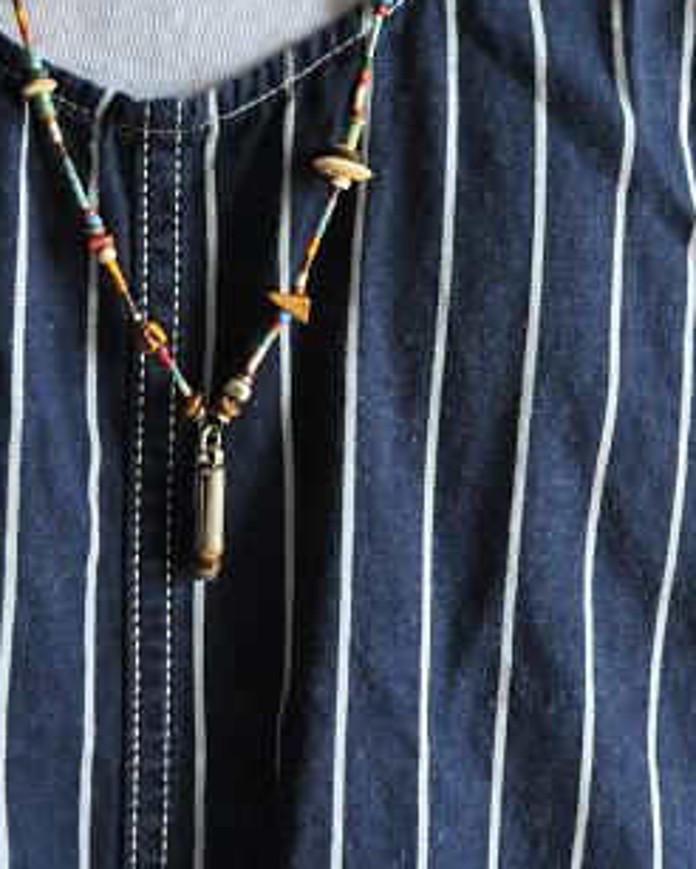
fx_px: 2264
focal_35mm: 88
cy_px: 69
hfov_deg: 17.4
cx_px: 482
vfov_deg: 21.2
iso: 2000
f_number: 5
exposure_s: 1/25
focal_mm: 32
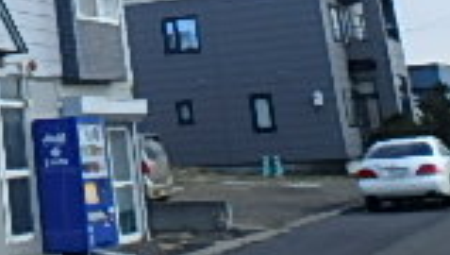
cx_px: -243
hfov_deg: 19.8
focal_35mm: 92
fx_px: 1099
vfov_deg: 12.4
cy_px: -150
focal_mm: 3.7
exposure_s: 1/500
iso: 125
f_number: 3.5
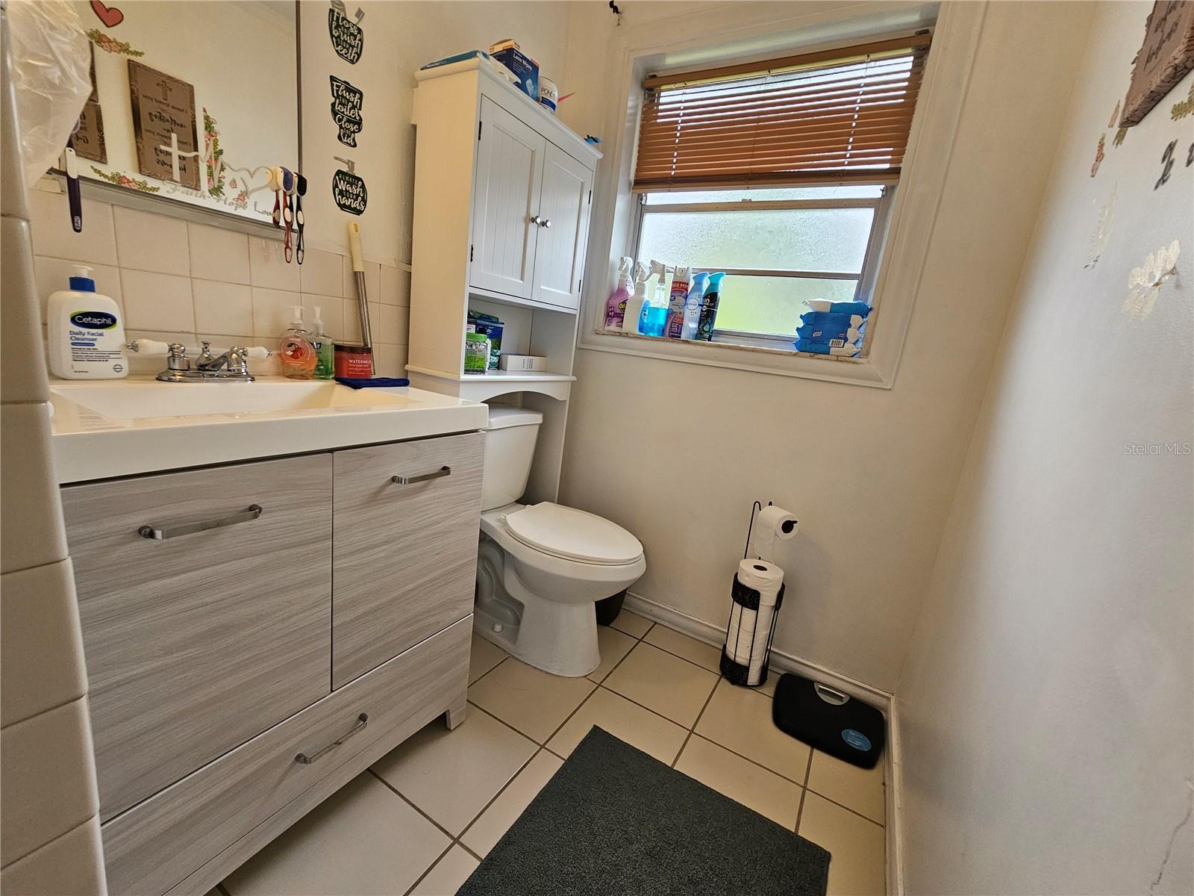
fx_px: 448
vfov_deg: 89.9
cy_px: 448
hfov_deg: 106.2
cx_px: 597
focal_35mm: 13
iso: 100
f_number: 2.2
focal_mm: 2.2
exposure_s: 1/60
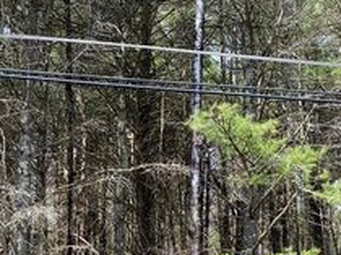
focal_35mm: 62
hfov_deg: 30.7
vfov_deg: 22.5
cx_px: 84
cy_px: 269
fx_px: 610
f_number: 1.8
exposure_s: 1/666
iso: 32
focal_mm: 4.25
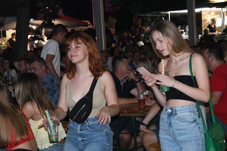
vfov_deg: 9.1
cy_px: 76
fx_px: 946
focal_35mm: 150
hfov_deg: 13.7
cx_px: 114
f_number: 8
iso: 6400
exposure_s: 1/60
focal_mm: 100
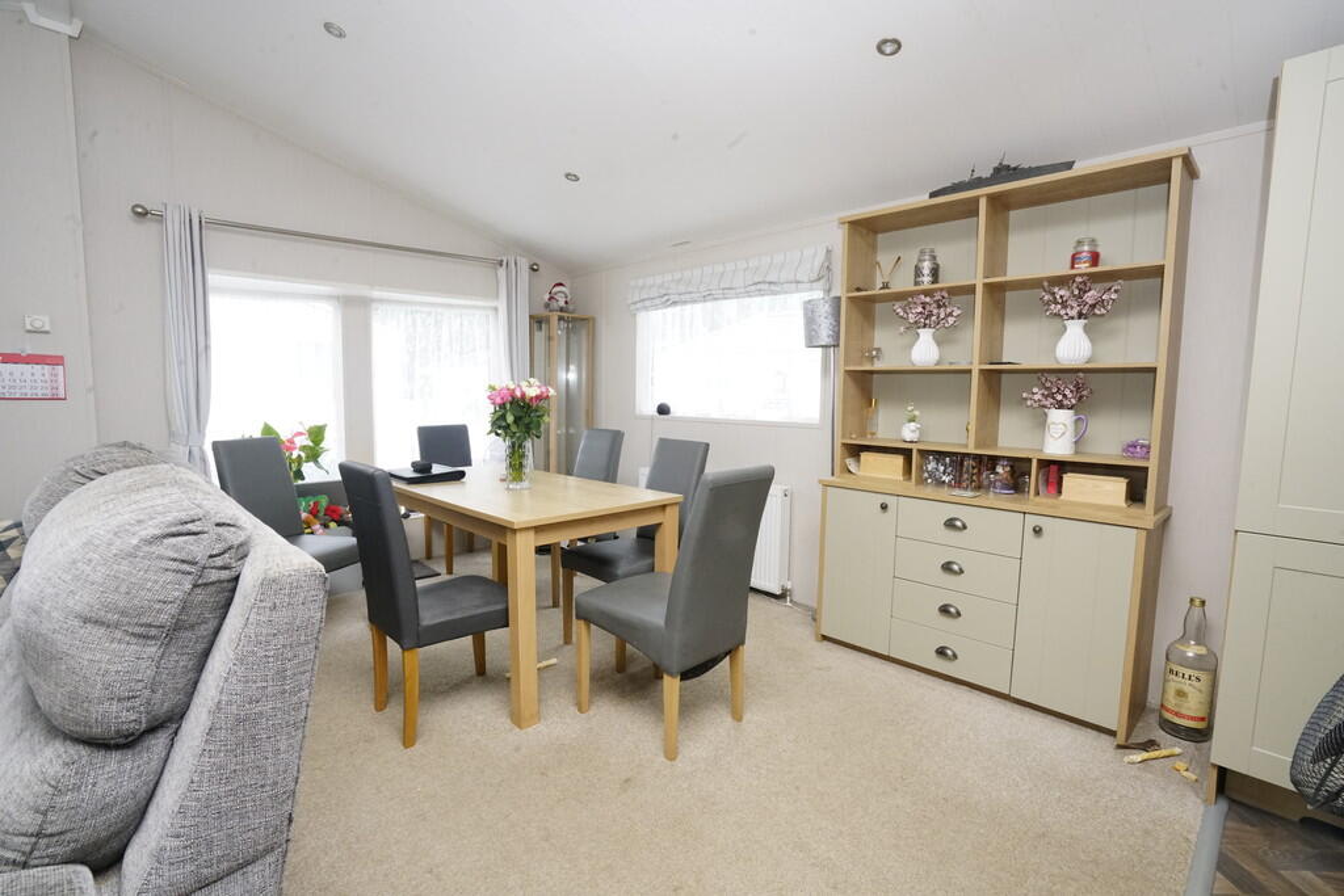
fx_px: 597
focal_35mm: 16
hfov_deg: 96.7
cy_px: 448
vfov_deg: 73.8
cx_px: 672
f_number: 16
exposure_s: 1/60
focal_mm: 16
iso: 3200
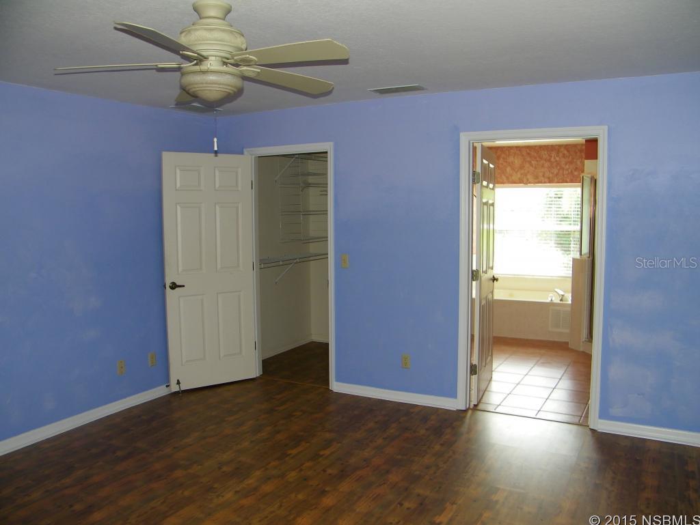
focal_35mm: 28
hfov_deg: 63.4
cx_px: 350
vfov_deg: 49.8
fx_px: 566
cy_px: 262
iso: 80
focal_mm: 5
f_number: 3.5
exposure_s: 1/30
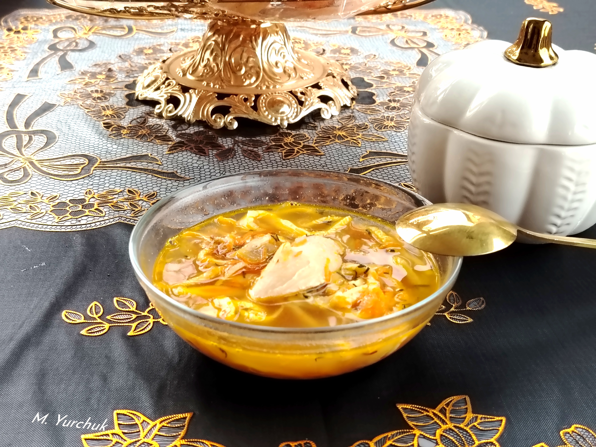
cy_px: 224
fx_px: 826
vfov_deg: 30.3
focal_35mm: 48
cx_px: 298
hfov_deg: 39.7
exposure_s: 1/50
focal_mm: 5.25
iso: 447
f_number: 1.75
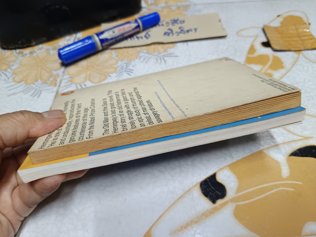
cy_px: 118
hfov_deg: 71.6
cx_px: 158
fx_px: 219
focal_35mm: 24
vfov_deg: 56.8
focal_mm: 5.31
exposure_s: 1/25
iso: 978
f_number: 1.7
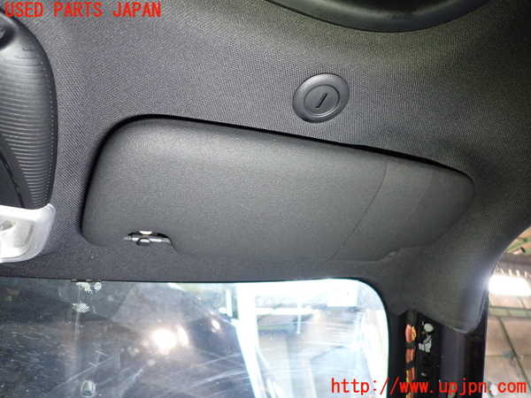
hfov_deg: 69.4
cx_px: 266
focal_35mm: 25
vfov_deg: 54.9
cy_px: 199
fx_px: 383
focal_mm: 4.5
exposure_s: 1/30
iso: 400
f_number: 2
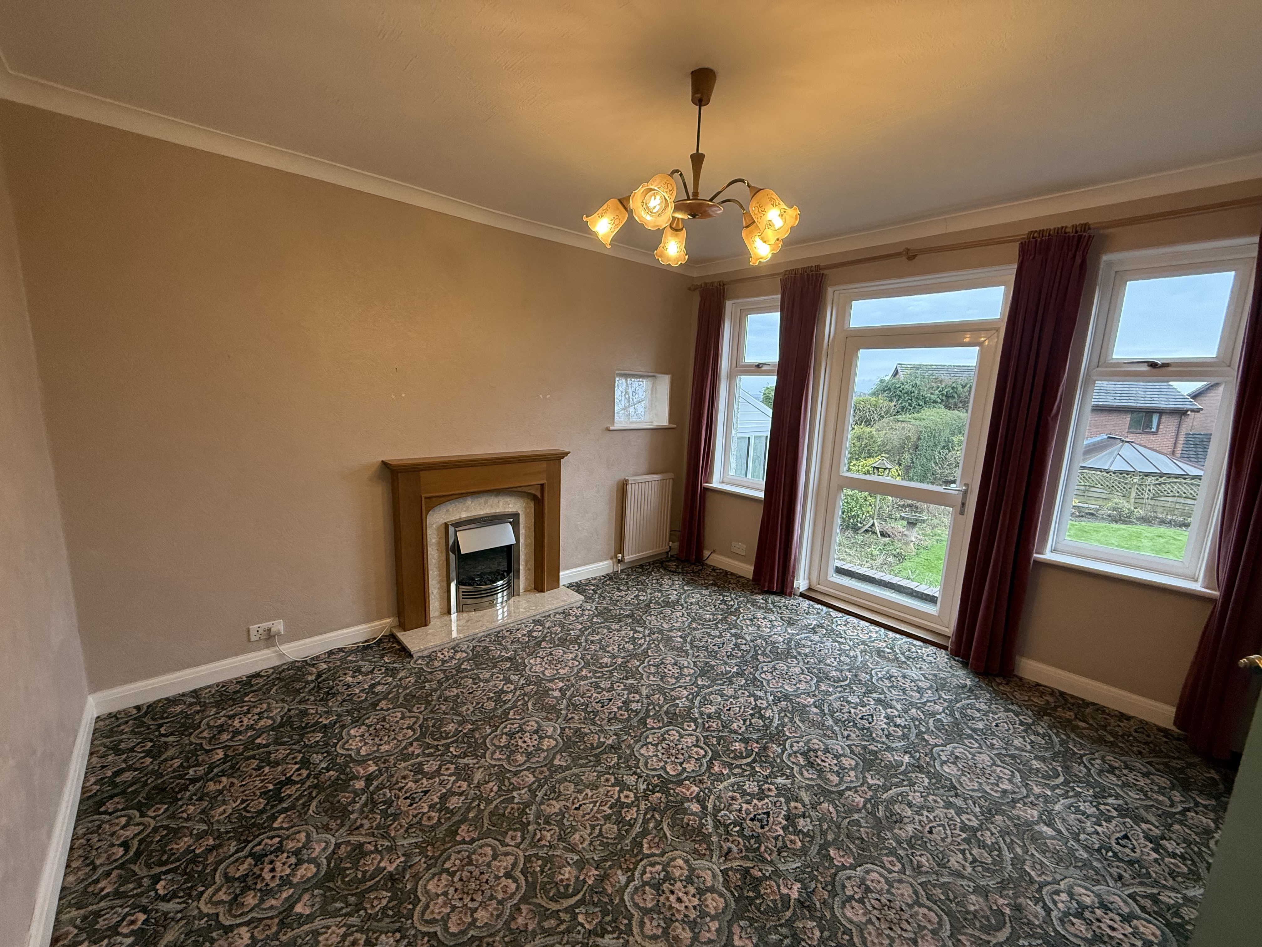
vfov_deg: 85.7
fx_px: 510
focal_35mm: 14
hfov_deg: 102.1
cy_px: 474
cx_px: 631
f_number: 2.2
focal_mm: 2.22
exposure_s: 1/99
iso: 250
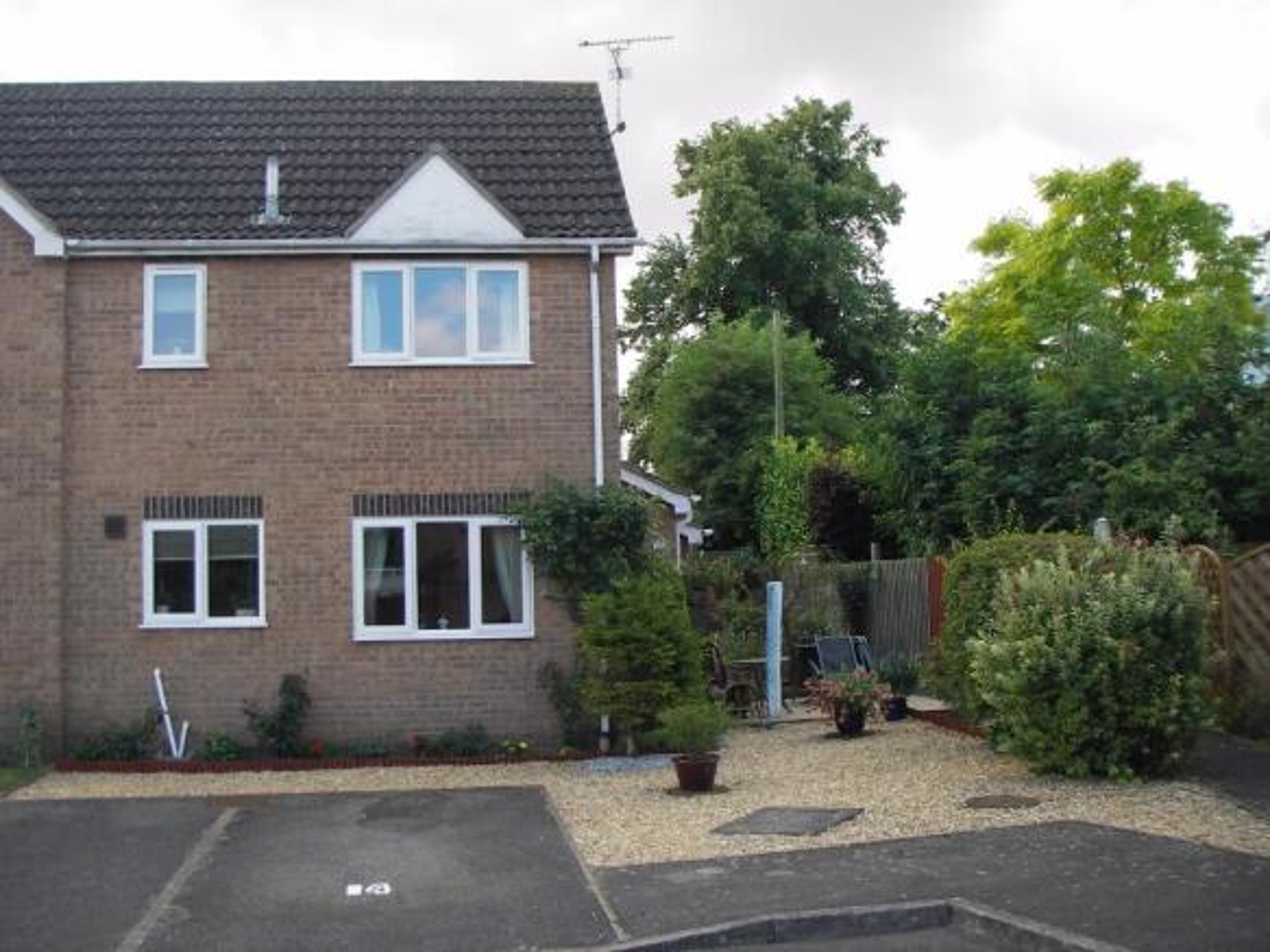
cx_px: 635
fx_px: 1394
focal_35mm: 38
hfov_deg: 49.0
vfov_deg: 37.7
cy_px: 476
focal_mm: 6.3
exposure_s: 1/160
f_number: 3.3
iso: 50
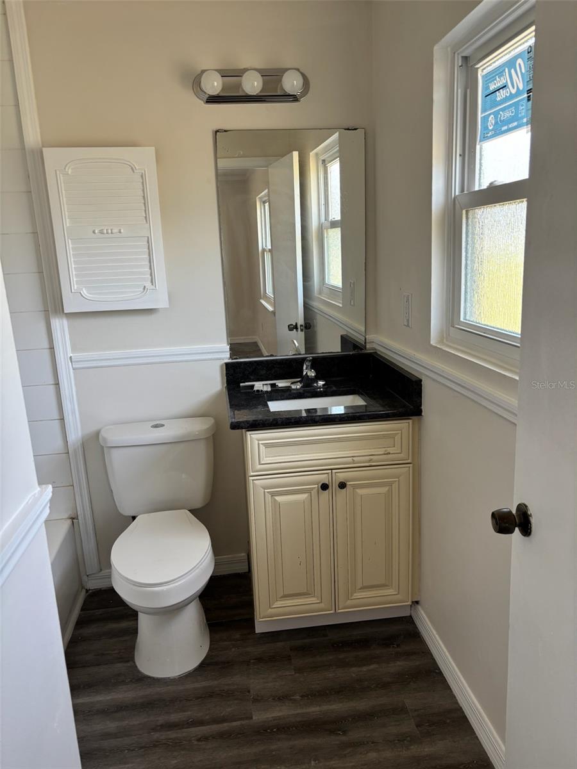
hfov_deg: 53.1
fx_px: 578
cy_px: 384
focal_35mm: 26
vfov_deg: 67.3
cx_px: 288
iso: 80
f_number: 1.6
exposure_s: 1/60
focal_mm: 5.96
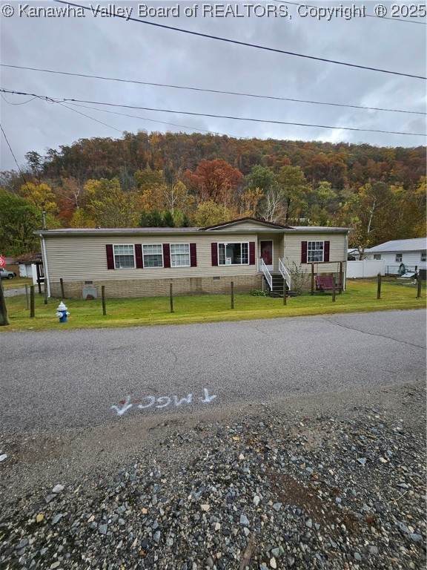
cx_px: 214
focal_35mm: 13
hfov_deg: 89.9
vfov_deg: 106.2
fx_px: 214
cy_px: 285
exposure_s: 1/453
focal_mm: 1.7
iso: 32
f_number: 2.2
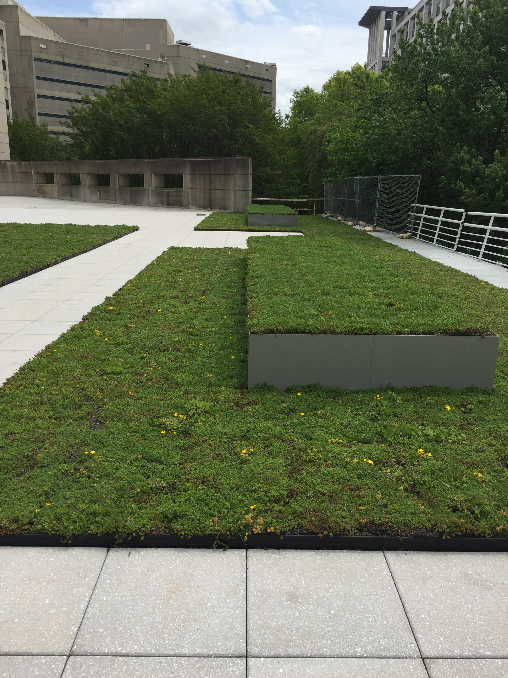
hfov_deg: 48.2
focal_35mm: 29
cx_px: 254
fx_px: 567
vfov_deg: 61.7
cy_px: 339
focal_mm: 4.15
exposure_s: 1/2825
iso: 32
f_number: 2.2
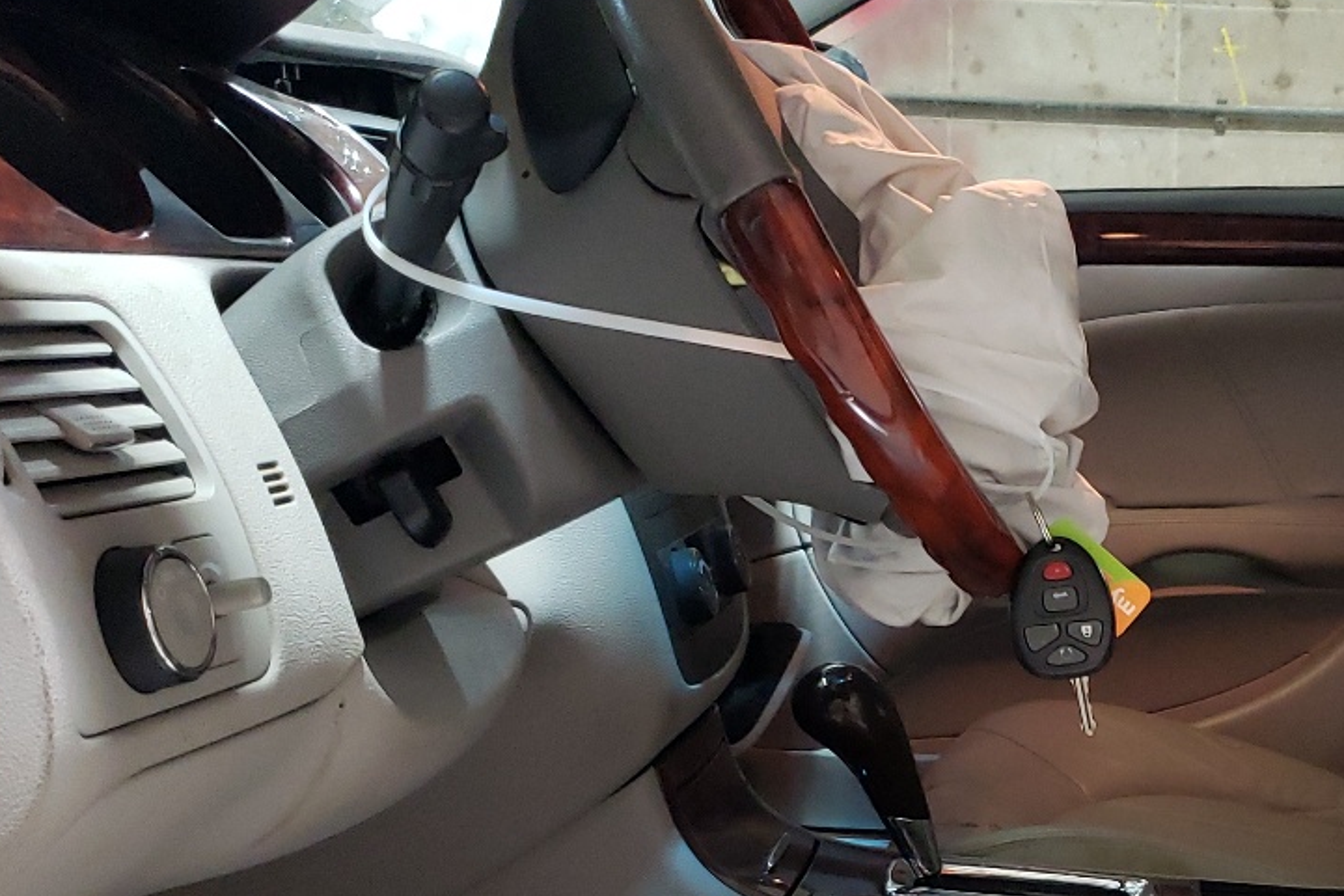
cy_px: 792
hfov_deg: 32.3
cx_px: 1113
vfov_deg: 22.1
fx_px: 2240
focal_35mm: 60
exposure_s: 1/40
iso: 291
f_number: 1.5
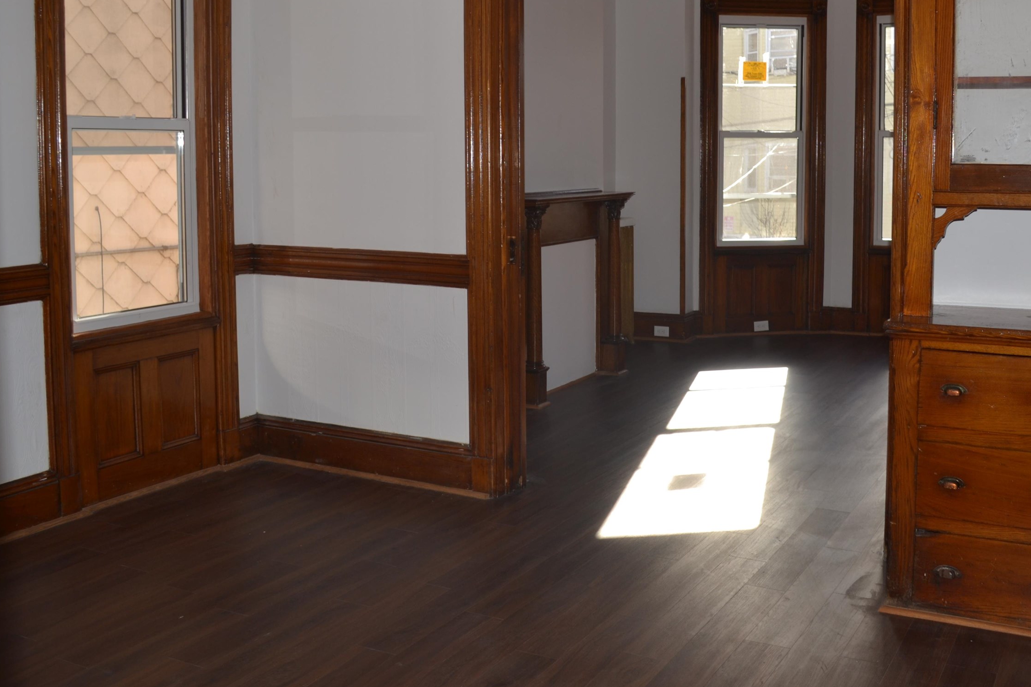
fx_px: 1059
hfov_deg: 51.8
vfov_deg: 35.6
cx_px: 567
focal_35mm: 37
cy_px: 230
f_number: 5
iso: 100
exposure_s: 1/200
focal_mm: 18
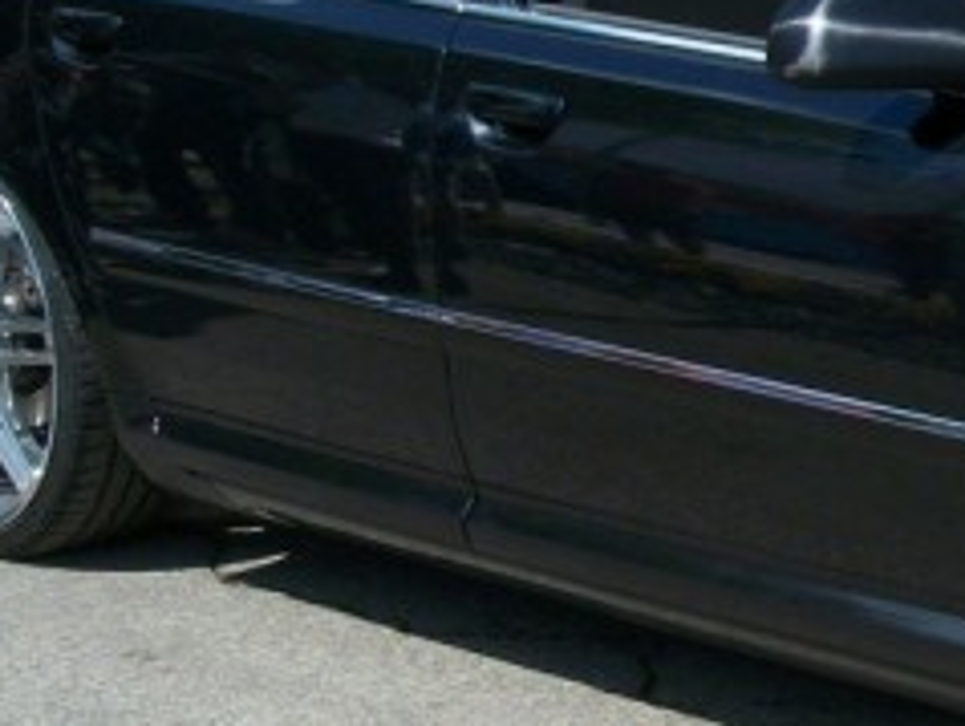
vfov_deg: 10.5
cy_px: 389
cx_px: 1285
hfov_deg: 13.4
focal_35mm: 141
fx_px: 3935
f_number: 6.3
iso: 80
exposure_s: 1/298
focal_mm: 7.1
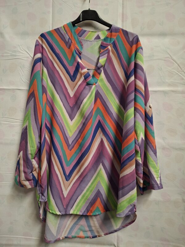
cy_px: 124
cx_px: 92
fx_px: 164
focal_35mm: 23
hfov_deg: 58.9
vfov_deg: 73.9
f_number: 1.8
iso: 200
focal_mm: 5.54
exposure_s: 1/50
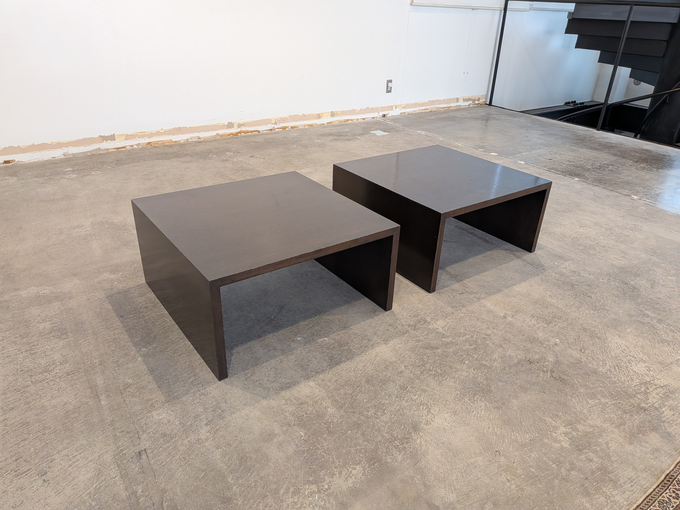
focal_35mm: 24
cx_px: 340
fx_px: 471
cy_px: 255
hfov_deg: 71.6
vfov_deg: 56.8
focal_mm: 4.53
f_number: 1.7
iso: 155
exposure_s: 1/23.8
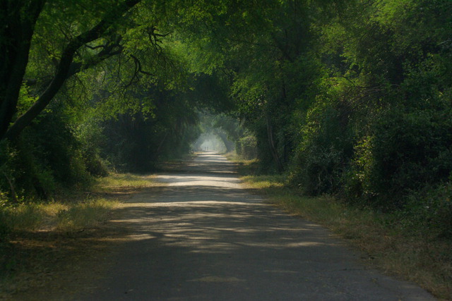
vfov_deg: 11.0
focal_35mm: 124
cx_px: 226
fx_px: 1563
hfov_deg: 16.5
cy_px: 150
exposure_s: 1/500
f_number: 8
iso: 800
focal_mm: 83
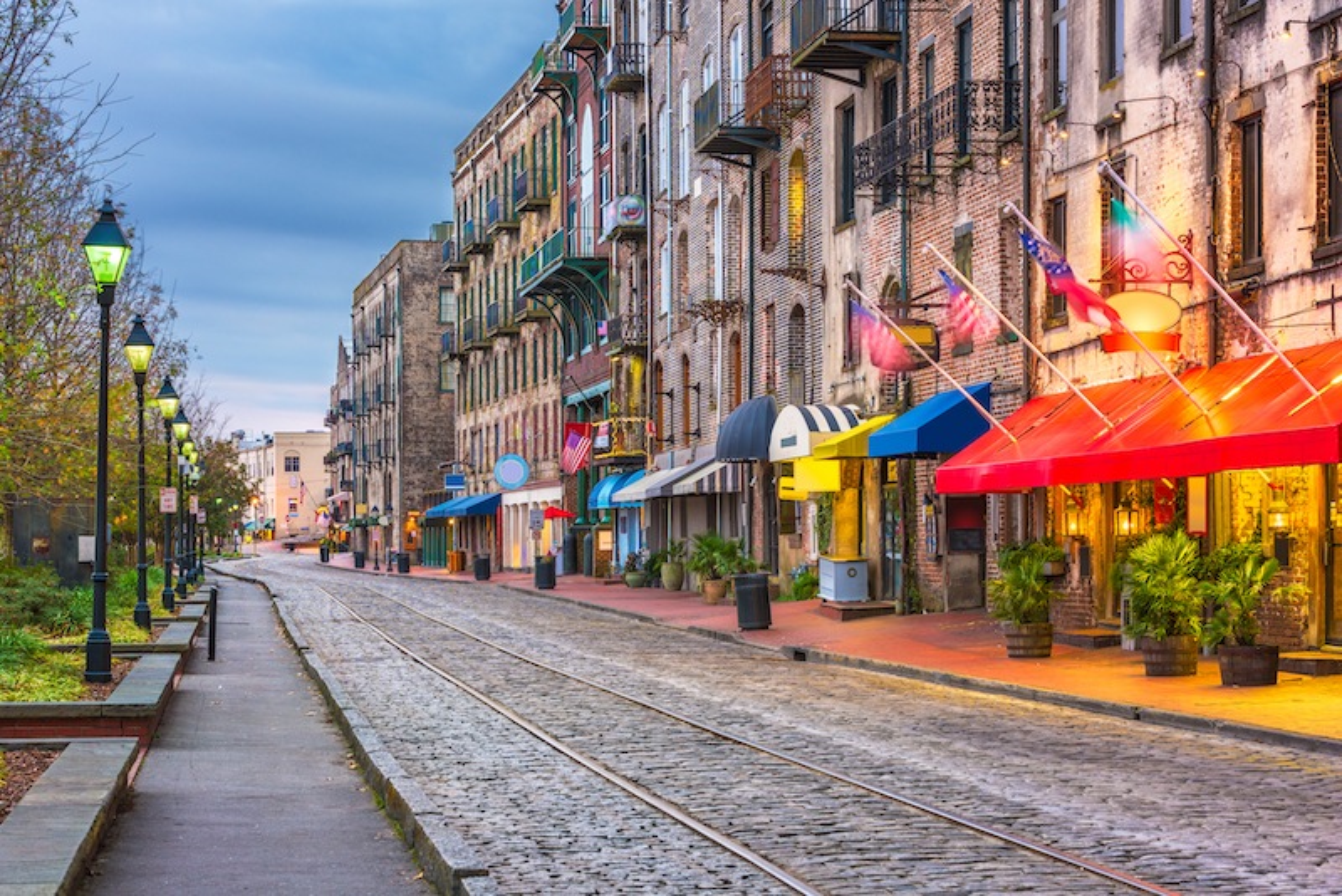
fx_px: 2610
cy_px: 448
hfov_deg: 28.8
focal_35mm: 70
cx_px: 671
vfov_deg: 19.5
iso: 100
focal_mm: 70
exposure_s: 5
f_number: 8
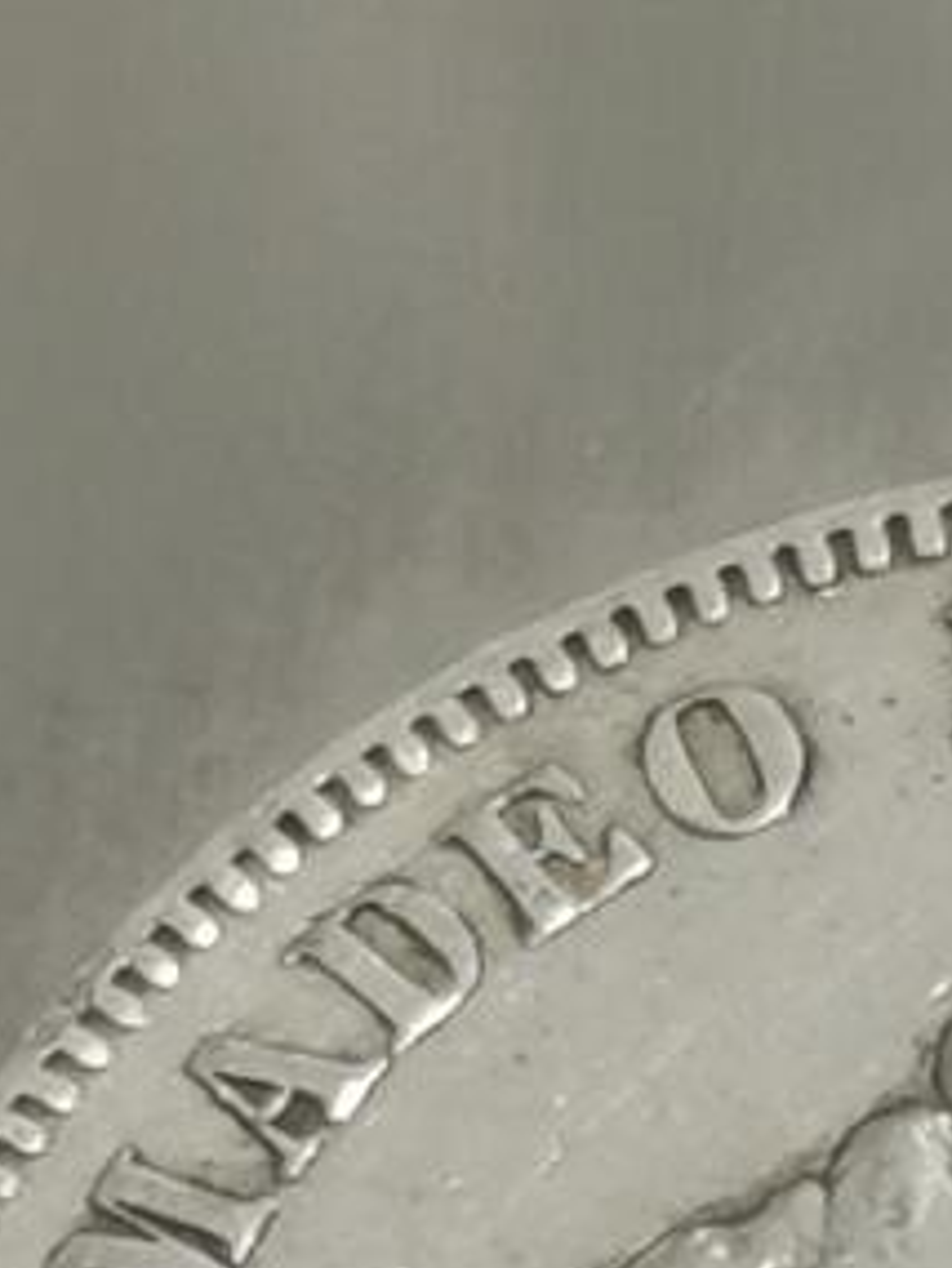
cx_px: 1045
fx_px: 15280
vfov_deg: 4.7
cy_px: 1926
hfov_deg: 3.6
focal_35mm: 417
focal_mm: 5.58
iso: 80
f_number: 1.8
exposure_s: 1/100
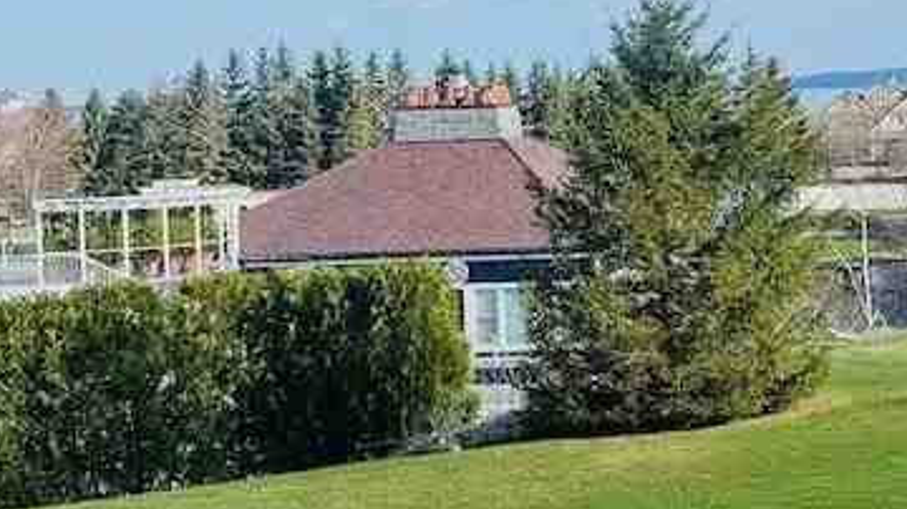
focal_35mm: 93
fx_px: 2235
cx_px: 952
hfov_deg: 21.9
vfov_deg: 13.0
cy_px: 149
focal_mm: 6.76
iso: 80
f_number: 1.78
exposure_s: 1/3413
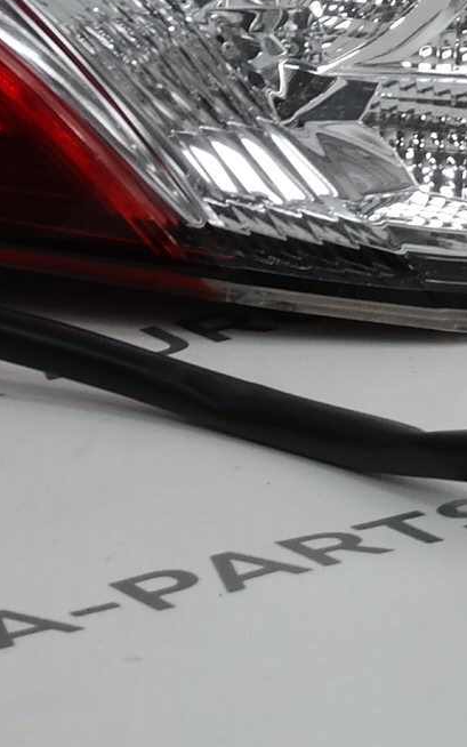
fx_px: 6167
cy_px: -493
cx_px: 628
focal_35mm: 303
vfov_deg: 6.8
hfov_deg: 4.3
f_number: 4.5
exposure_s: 1/60
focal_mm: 33
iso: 200
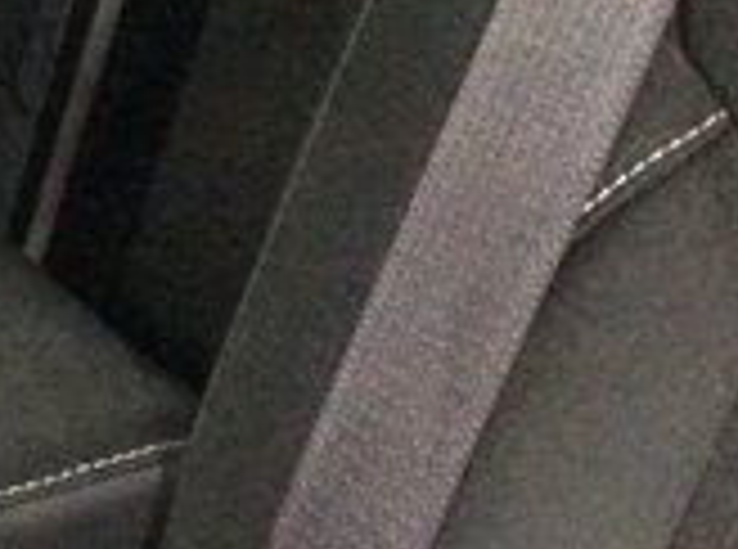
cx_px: -122
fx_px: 2657
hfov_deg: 15.3
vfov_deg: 11.8
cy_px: 153
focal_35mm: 125
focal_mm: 3.3
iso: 800
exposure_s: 1/15
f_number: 2.4
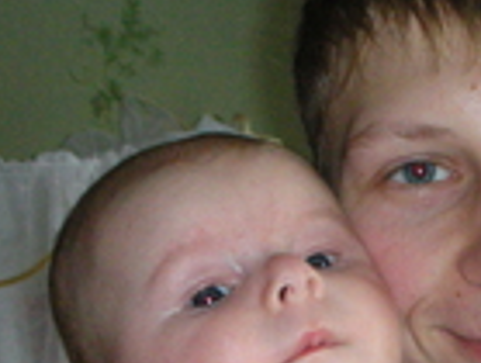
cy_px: 349
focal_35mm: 113
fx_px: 1574
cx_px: 415
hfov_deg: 17.2
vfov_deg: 13.0
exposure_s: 1/30
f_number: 3
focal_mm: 5.8
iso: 400
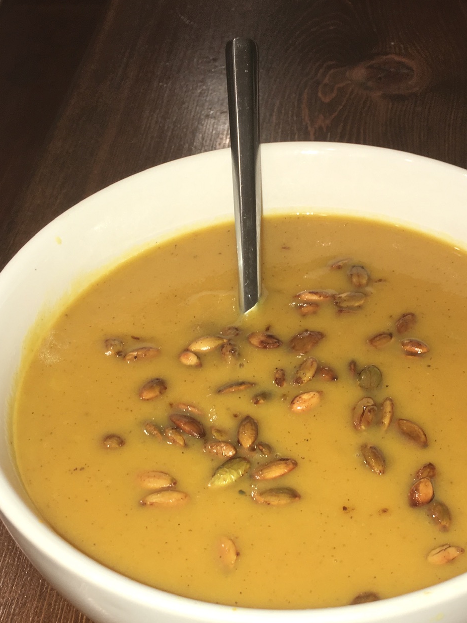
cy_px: 392
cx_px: 276
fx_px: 863
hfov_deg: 30.2
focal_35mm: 48
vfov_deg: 39.4
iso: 25
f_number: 2.2
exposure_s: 1/43
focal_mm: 4.15
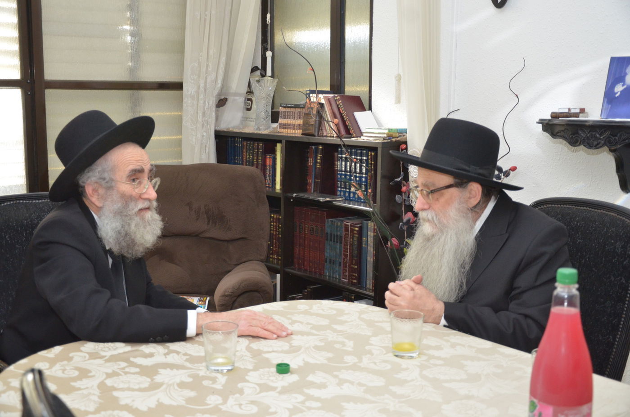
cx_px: 315
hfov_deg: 43.7
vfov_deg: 29.7
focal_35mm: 45
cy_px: 208
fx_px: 786
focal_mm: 30
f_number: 5
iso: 1600
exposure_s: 1/320
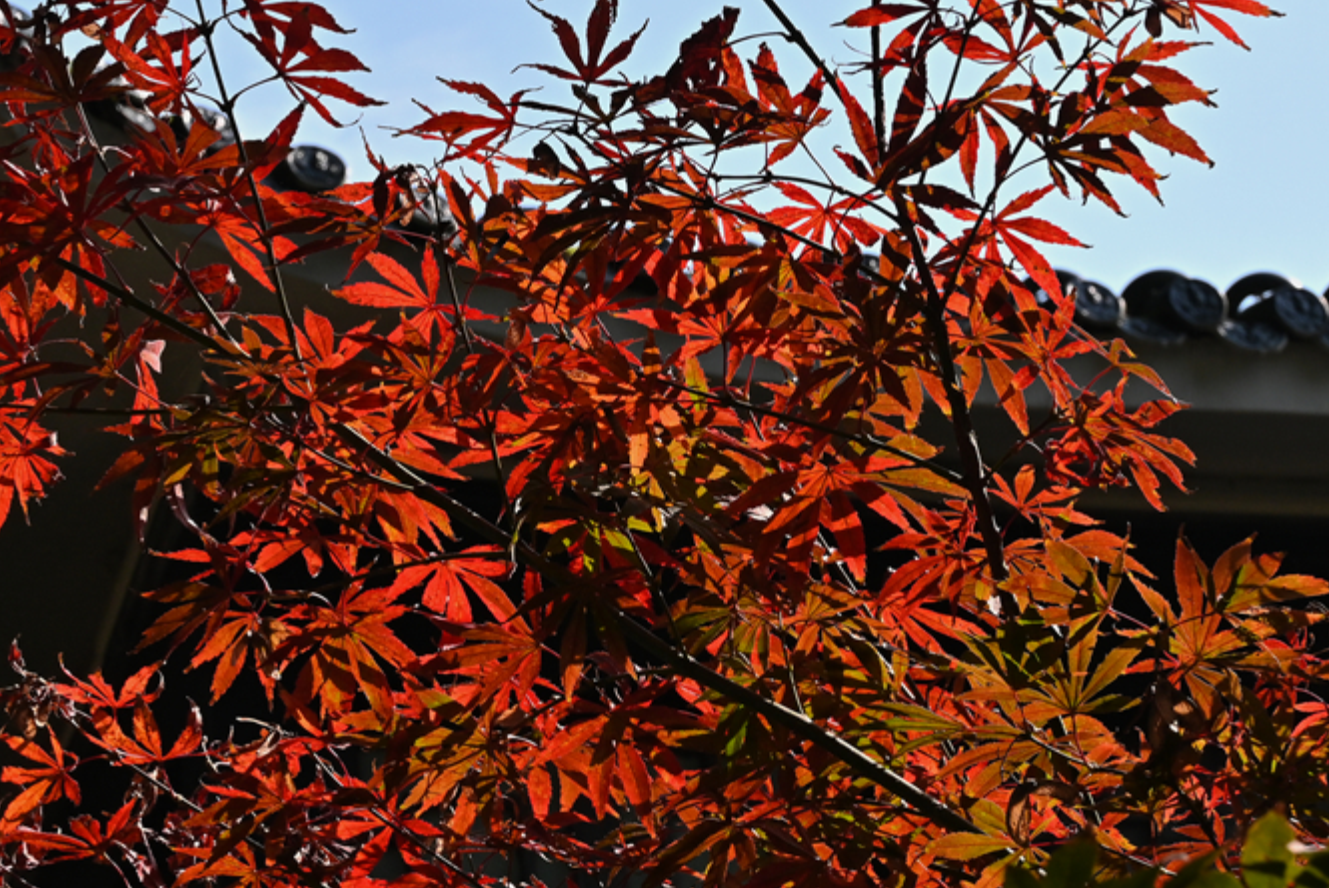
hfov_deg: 25.0
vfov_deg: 16.9
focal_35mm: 81
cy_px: 396
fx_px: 2991
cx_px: 551
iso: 360
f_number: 11
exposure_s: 1/200
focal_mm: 45
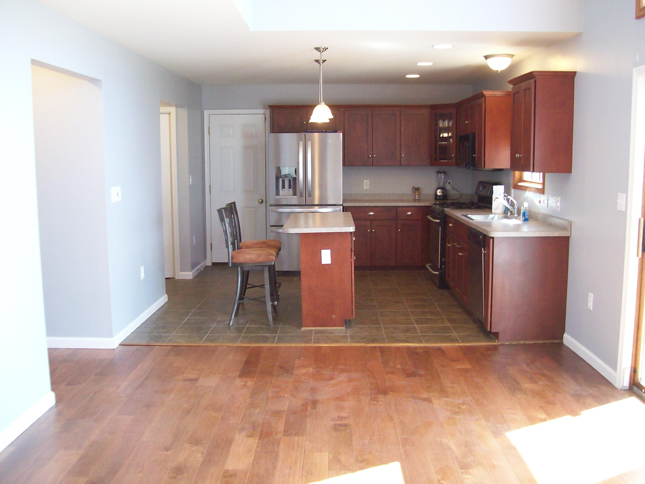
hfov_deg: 51.4
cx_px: 322
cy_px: 242
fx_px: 671
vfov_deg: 39.7
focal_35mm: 36
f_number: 2.7
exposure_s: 1/33.4
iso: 160
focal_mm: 6
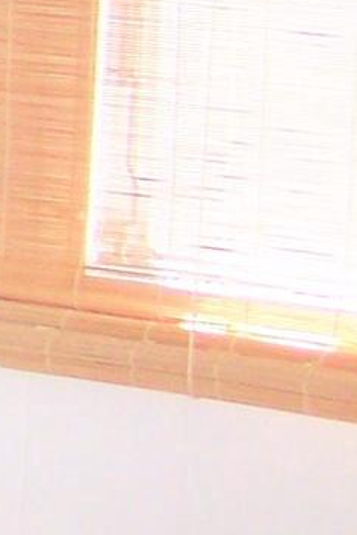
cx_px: -1011
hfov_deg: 5.4
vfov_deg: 8.9
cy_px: 29
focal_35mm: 229
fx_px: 3399
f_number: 2.8
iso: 140
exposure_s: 1/60
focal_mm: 6.3
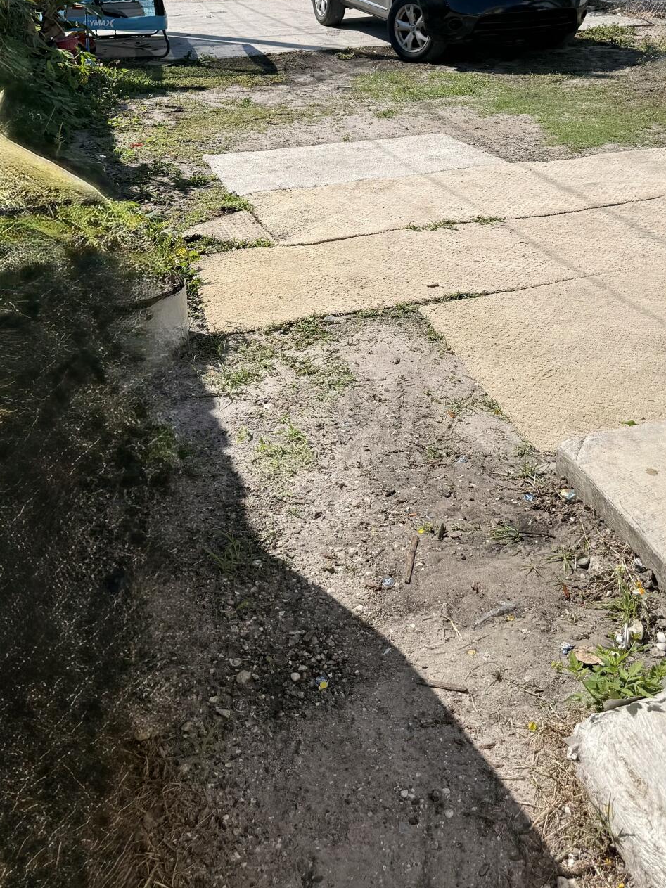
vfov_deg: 47.3
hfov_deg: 37.6
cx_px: 404
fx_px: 975
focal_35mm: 38
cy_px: 232
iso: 80
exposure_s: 1/6711
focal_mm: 6.76
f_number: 1.78
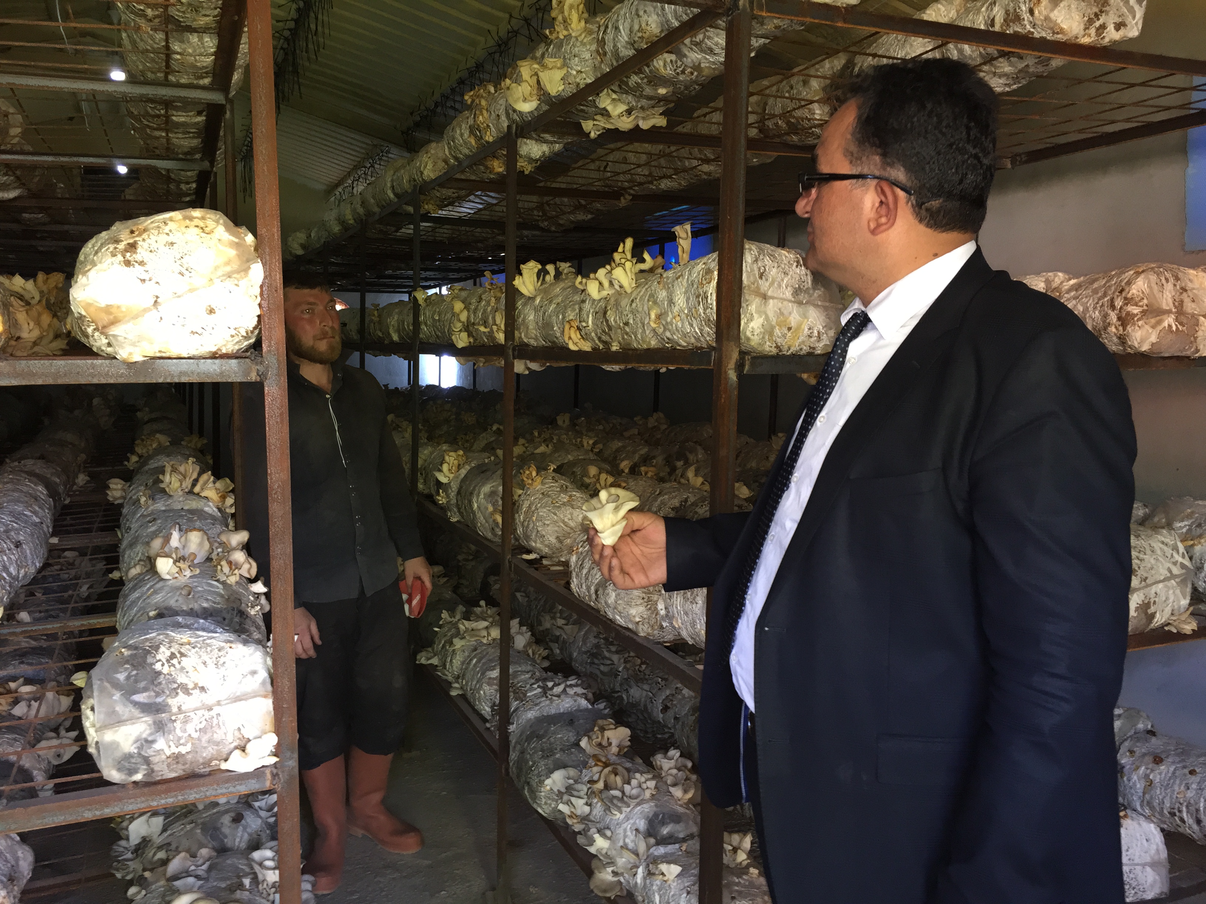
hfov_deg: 61.7
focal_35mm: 29
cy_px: 452
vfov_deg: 48.2
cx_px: 603
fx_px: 1010
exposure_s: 1/30
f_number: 2.2
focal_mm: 4.15
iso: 125
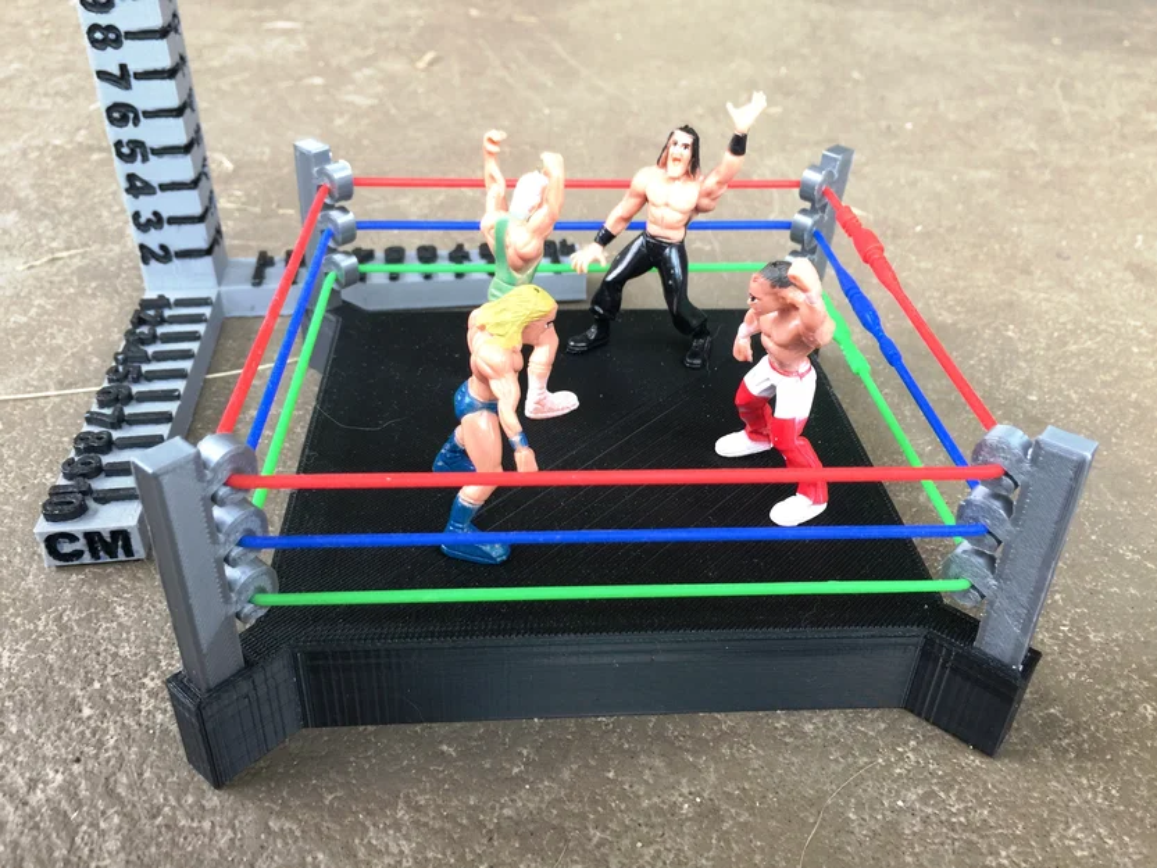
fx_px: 969
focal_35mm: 29
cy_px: 434
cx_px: 578
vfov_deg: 48.2
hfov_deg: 61.7
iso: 50
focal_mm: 4.15
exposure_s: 1/30
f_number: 2.2
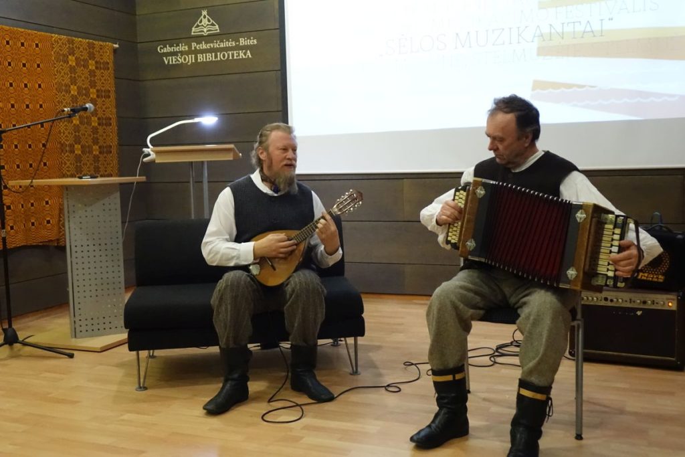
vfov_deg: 33.4
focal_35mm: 40
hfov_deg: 48.5
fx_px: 761
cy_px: 228
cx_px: 342
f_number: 2.8
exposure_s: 1/80
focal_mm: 14.84
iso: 3200
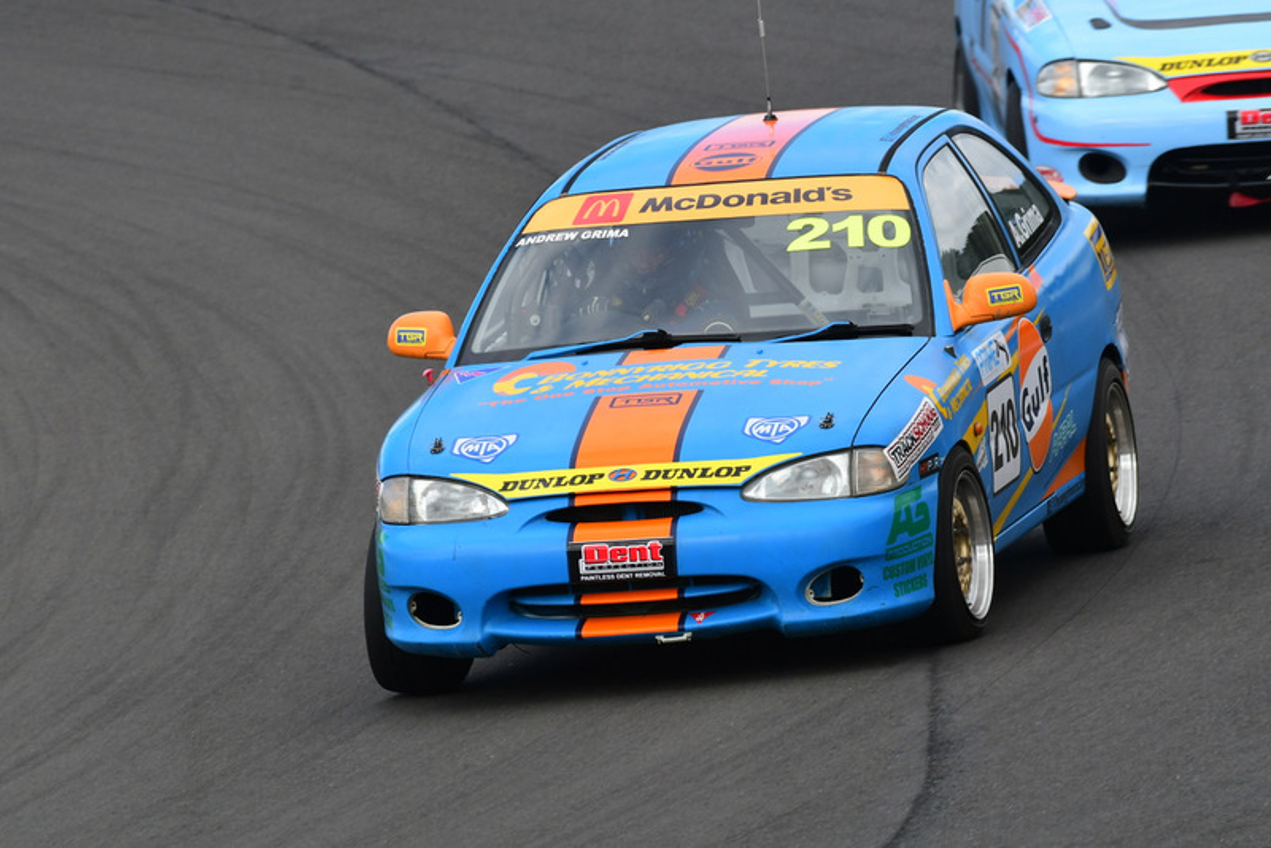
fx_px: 20660
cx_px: 636
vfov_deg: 2.4
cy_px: 424
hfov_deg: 3.5
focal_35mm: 585
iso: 400
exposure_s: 1/500
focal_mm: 390
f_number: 9
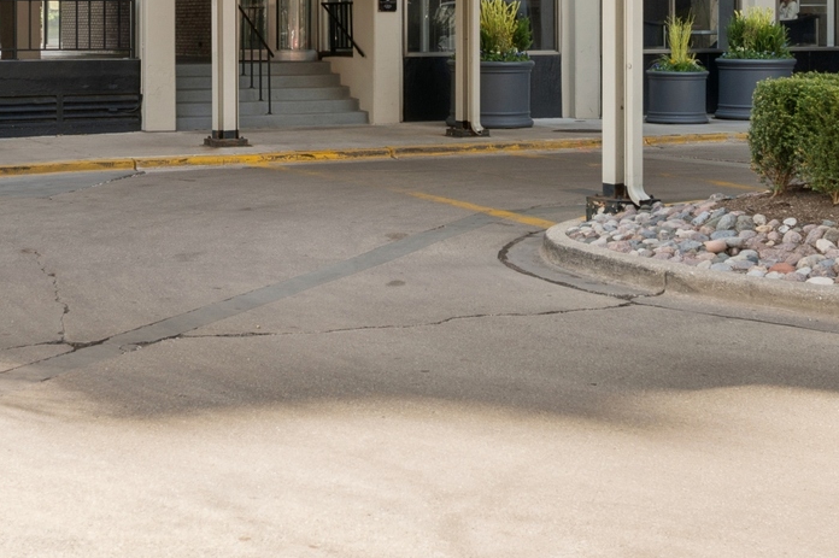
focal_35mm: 70
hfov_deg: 28.8
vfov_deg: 18.9
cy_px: 1
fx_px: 1630
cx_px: 360
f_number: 11
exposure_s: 1/40
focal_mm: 30
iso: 100
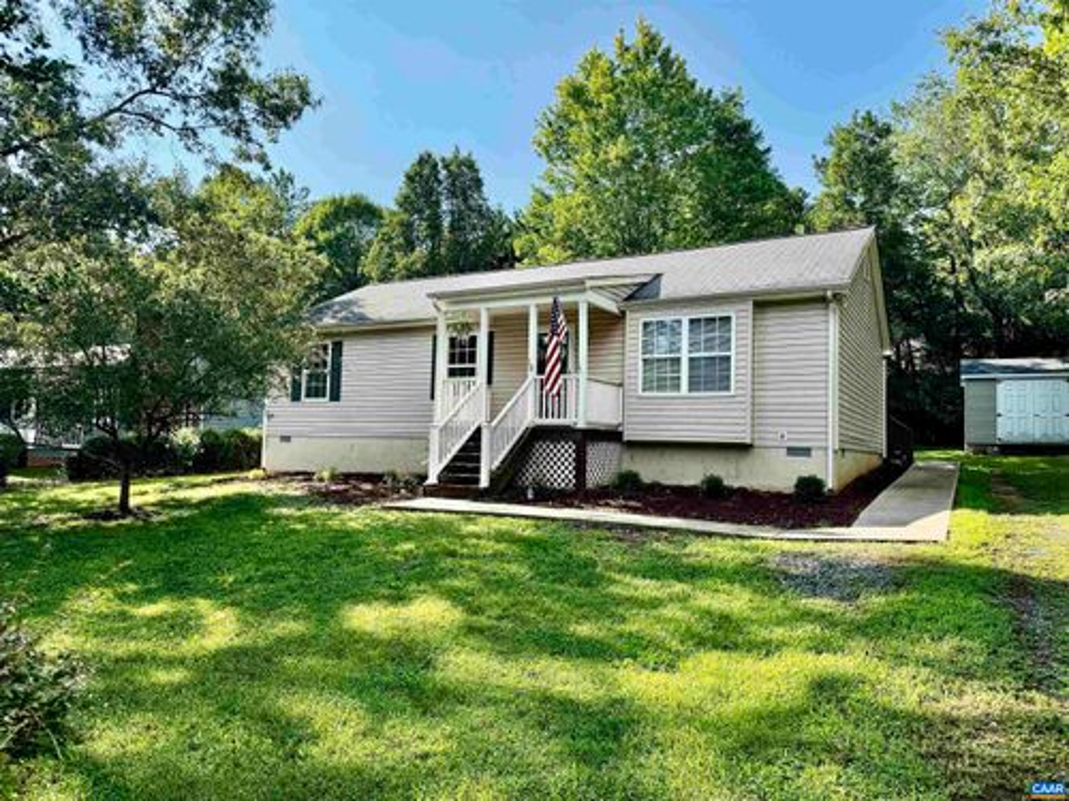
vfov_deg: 56.8
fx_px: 741
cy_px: 400
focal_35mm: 24
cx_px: 534
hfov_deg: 71.6
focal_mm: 6.76
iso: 80
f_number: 1.78
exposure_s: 1/1366
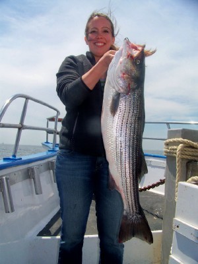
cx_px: 99
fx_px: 275
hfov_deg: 39.7
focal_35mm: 36
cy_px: 132
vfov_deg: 51.4
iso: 64
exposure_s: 1/640
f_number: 4
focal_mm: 5.85
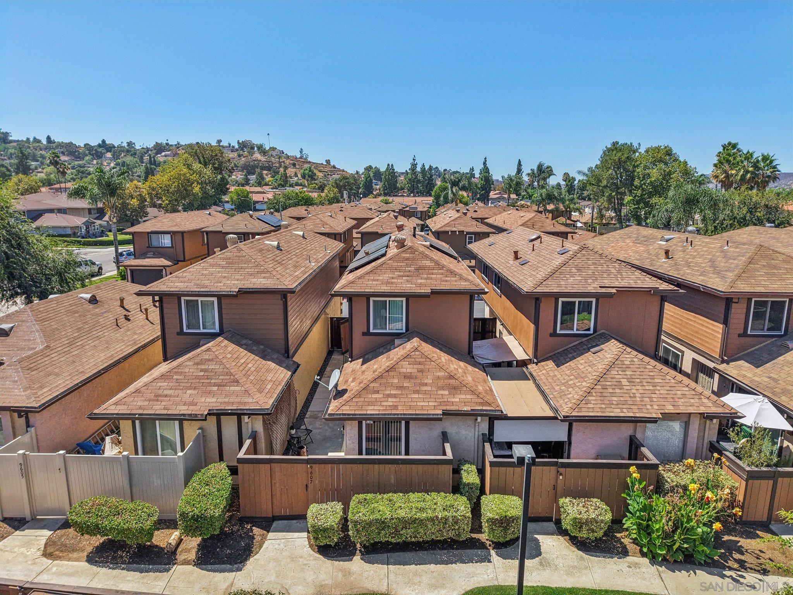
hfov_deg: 71.6
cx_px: 396
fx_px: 550
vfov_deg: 56.8
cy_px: 298
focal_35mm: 24
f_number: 1.8
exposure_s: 1/6000
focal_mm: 8.67
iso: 170
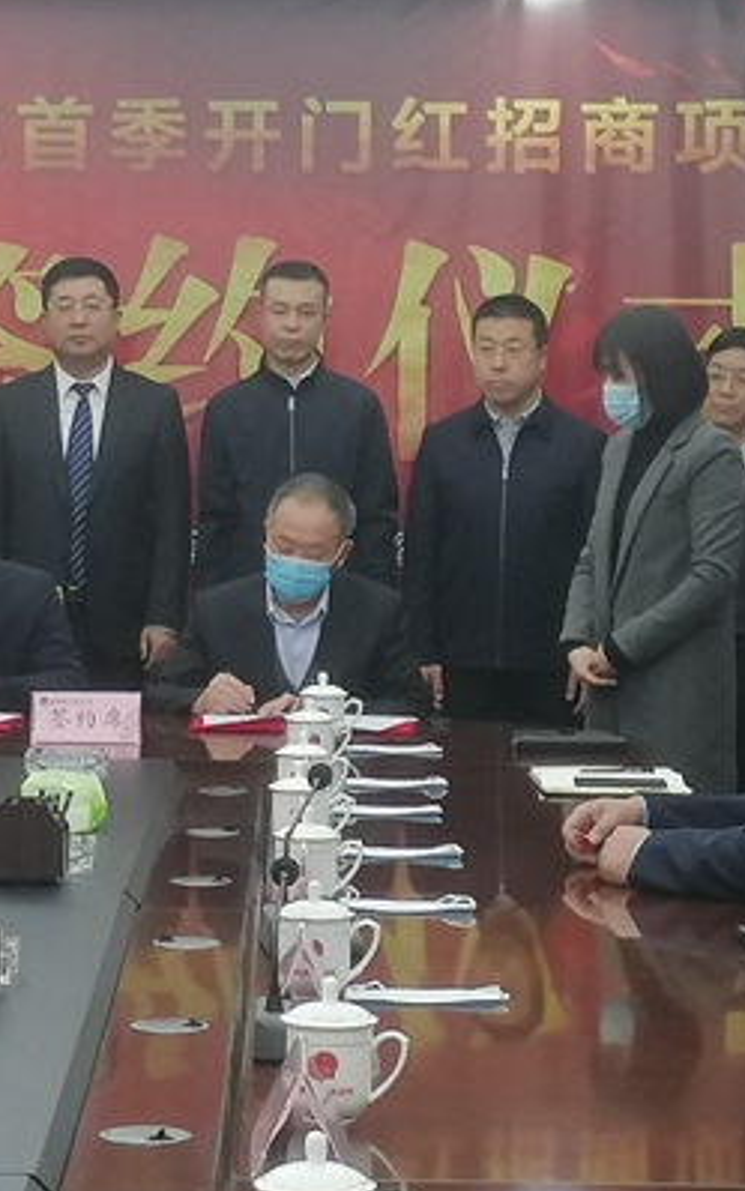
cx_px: 87
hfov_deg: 10.4
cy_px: 576
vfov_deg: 16.7
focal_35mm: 125
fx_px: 4058
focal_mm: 5.3
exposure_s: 1/33.3
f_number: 1.8
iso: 100
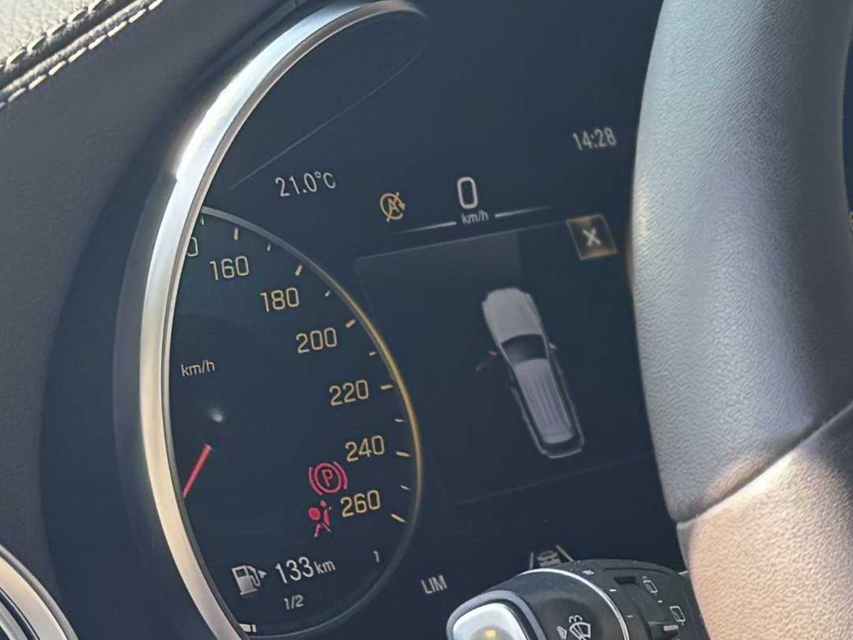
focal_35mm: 127
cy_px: 1154
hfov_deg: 13.2
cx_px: 1751
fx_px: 3131
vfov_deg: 10.9
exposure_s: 1/176
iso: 64
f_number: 1.78
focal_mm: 6.76
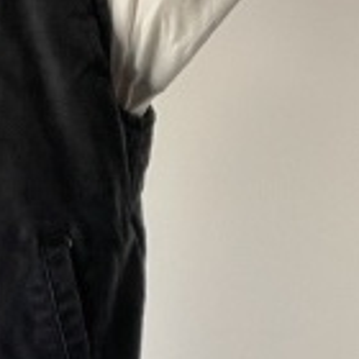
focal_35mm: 114
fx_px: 1338
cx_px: -74
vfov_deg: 14.7
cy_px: 456
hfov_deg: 14.8
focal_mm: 2.71
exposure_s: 1/50
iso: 100
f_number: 2.2
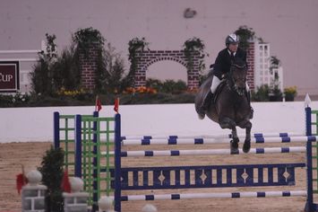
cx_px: 222
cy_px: 119
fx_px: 3186
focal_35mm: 361
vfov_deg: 3.8
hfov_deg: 5.7
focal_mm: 200
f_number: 2.8
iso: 5000
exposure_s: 1/400
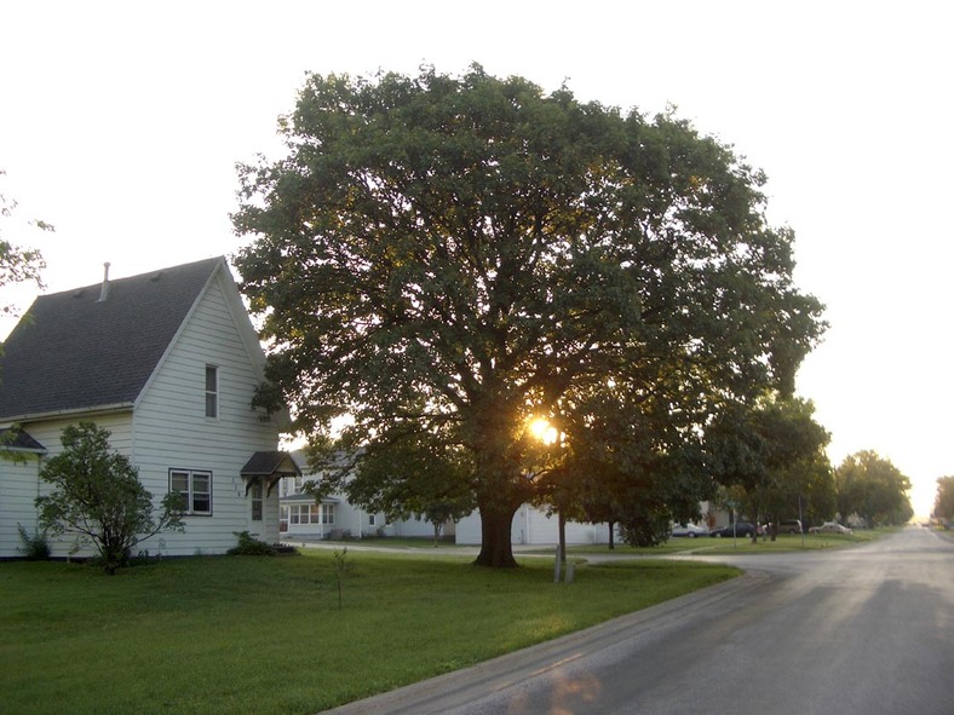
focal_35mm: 35
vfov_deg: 40.7
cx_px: 477
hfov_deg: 52.6
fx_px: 965
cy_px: 358
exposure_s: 1/125
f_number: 2.6
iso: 50
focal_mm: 5.8
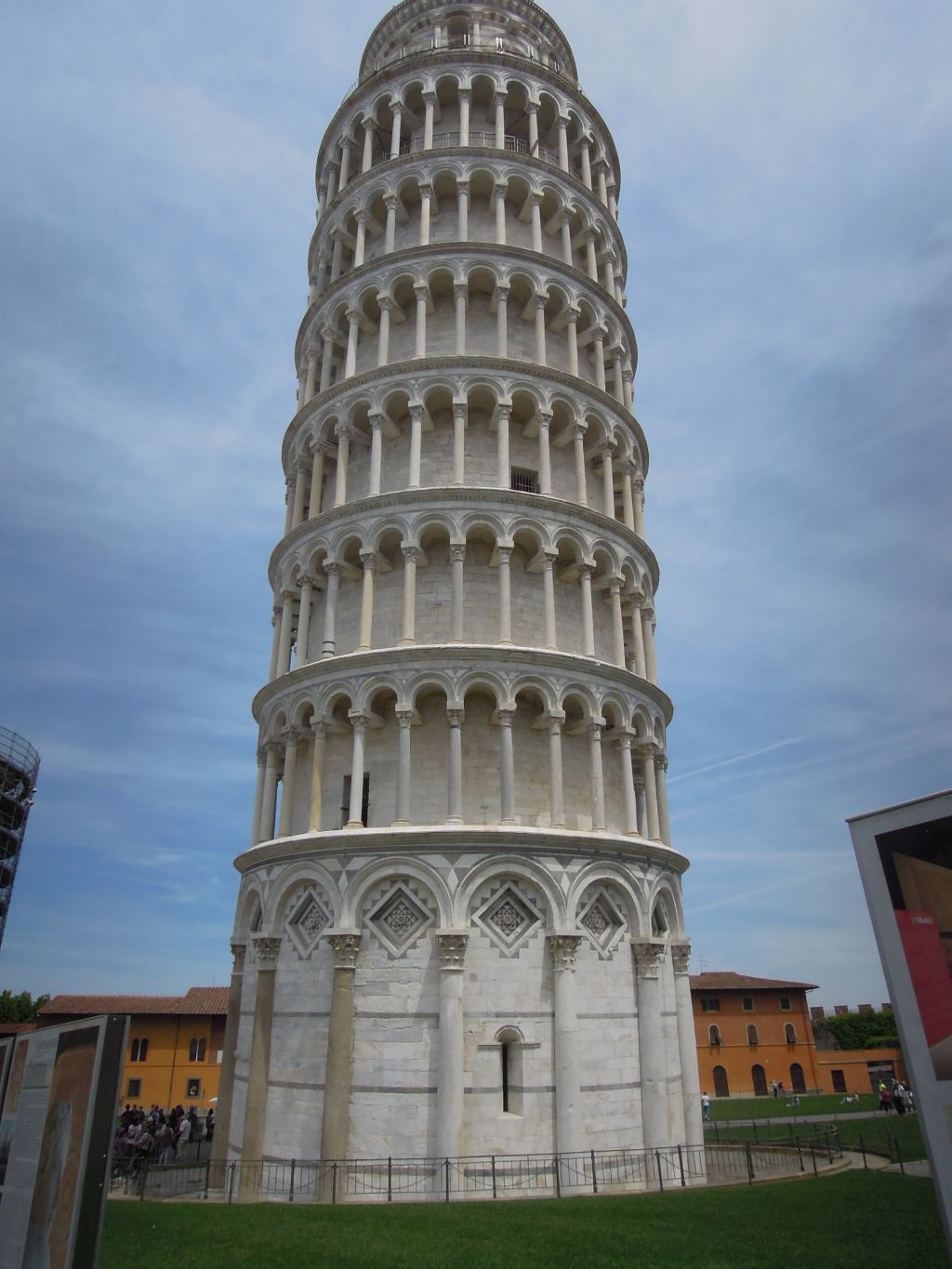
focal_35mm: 24
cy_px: 634
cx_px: 476
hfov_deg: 56.8
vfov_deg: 71.6
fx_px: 880
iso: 160
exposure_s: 1/1250
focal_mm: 4.3
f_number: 5
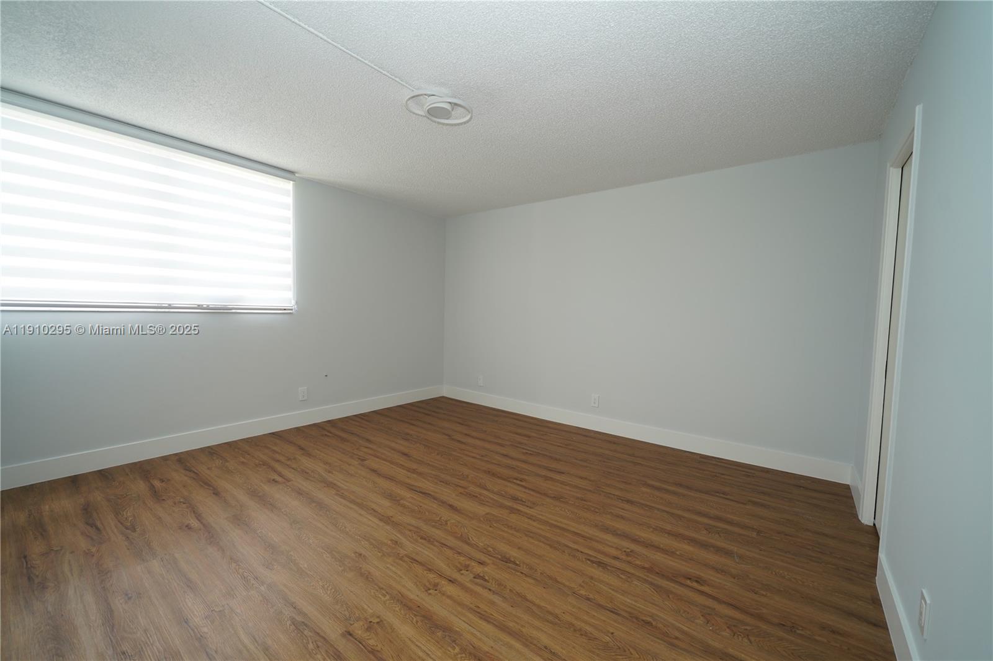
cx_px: 496
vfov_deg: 81.2
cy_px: 330
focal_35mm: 14
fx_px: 386
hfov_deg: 104.3
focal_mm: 14
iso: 320
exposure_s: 1/60
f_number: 4
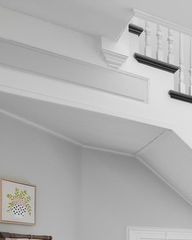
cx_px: 322
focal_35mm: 53
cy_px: 261
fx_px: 376
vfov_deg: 31.5
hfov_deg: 21.5
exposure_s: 1/2
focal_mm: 17
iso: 320
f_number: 7.1
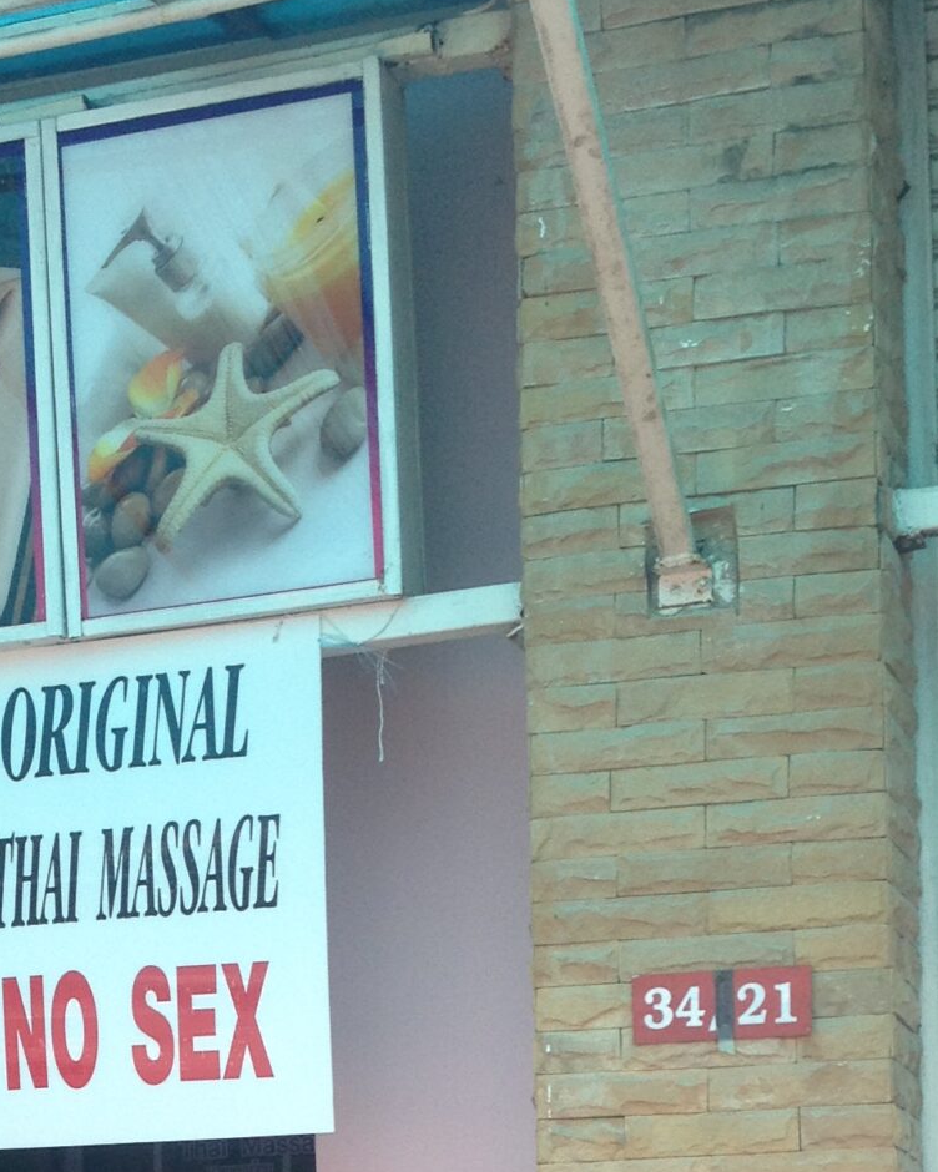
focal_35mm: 93
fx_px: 3227
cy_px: 1305
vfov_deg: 19.7
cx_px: 94
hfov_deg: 16.3
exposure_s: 1/206
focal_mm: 4.28
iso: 50
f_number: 2.4
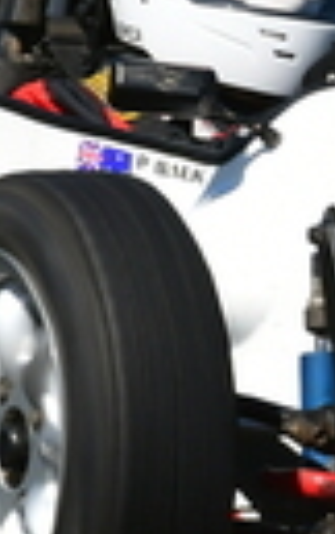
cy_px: 72
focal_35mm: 4168
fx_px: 60682
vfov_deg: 0.5
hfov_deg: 0.3
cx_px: 393
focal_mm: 440
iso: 400
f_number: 11
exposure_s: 1/640
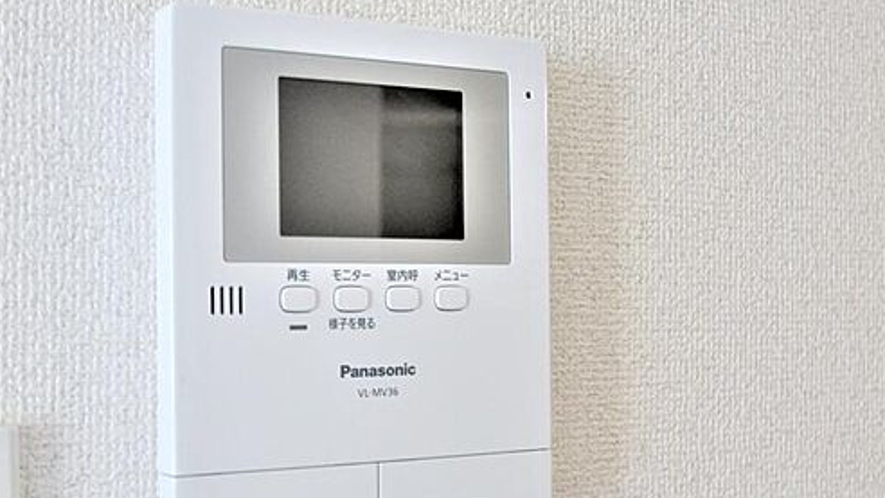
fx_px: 1150
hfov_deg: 41.9
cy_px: 291
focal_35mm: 49
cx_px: 351
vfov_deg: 24.4
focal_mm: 24
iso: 320
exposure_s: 1/40
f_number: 4.5
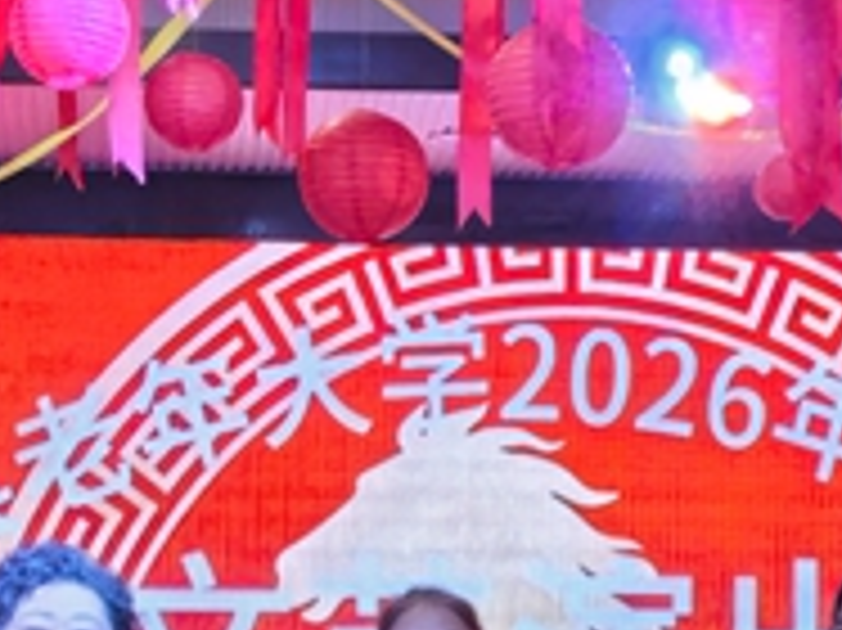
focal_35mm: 185
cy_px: 819
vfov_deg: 7.9
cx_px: 563
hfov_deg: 10.7
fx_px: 4497
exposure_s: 1/109
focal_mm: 5.52
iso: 80
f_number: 1.9
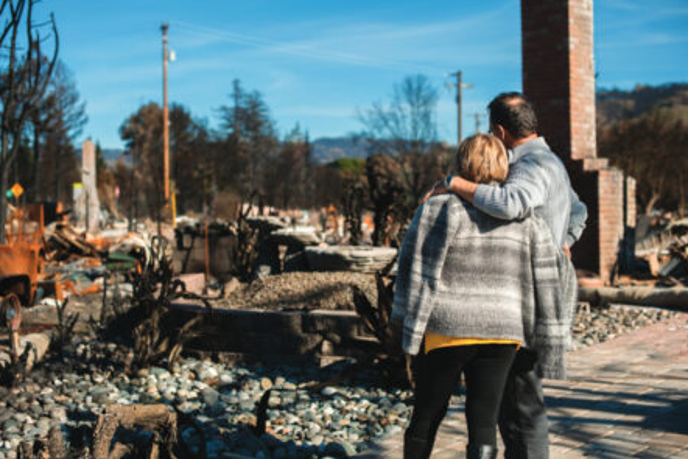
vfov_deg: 26.5
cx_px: 345
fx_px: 975
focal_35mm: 51
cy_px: 227
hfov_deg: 38.9
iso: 200
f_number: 2.8
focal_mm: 50
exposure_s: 1/5000
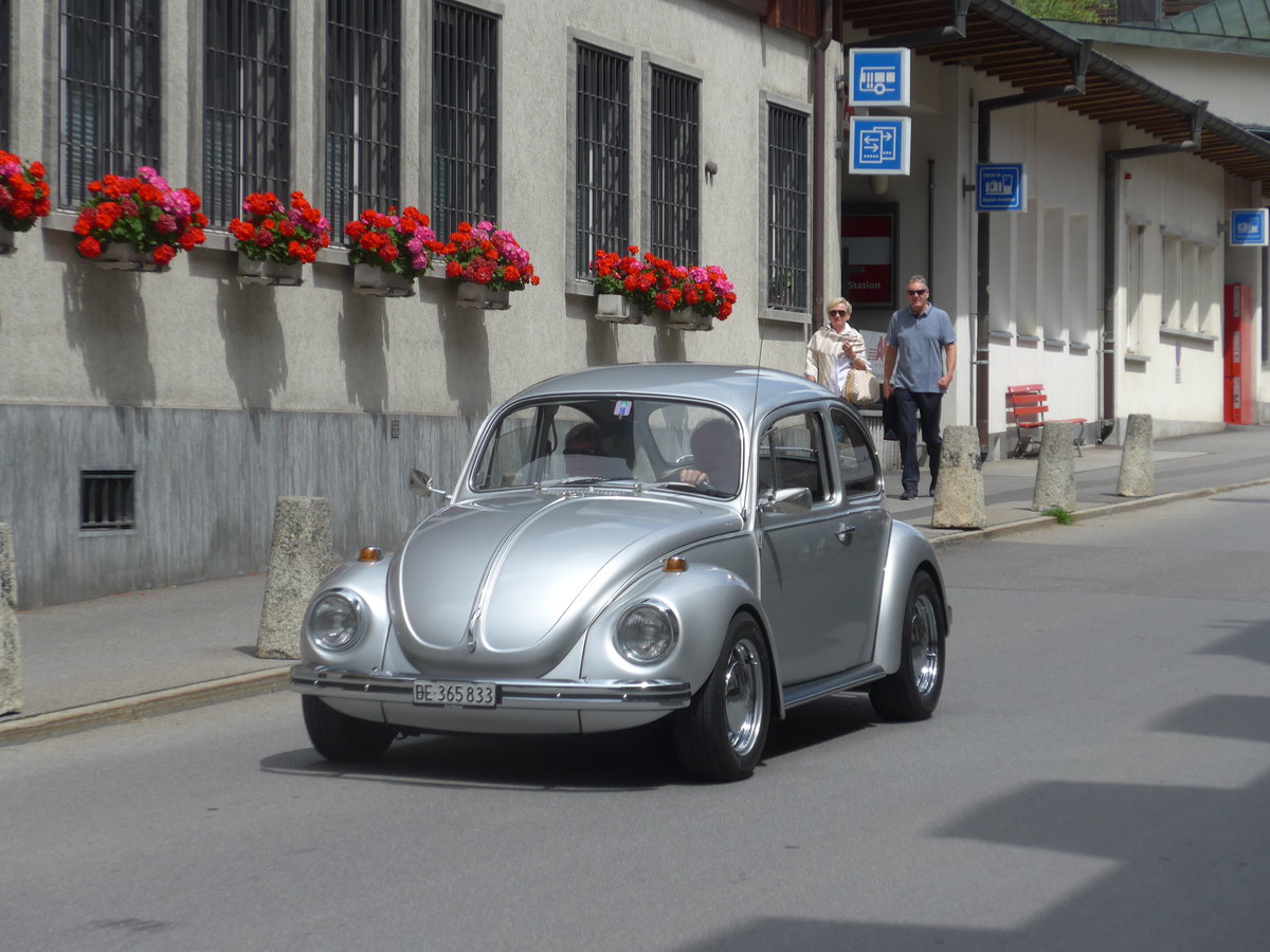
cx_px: 635
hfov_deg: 16.8
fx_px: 4293
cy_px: 476
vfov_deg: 12.7
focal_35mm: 117
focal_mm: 22.9
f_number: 5
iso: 80
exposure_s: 1/640
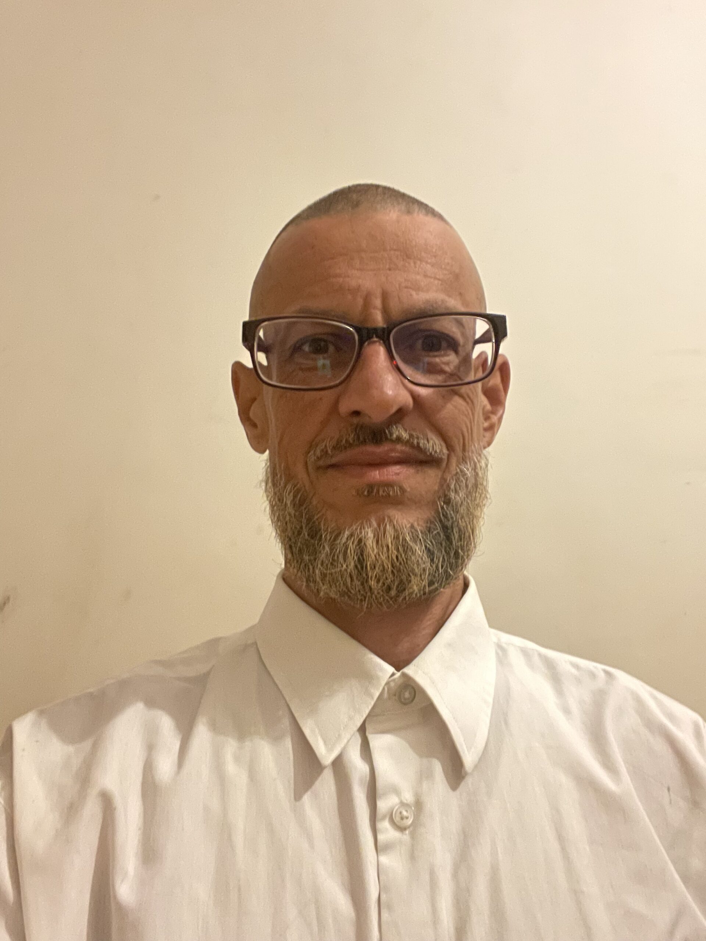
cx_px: 353
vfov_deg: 60.0
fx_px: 816
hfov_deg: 46.8
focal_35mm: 30
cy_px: 470
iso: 1000
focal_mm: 2.71
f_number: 2.2
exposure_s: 1/14
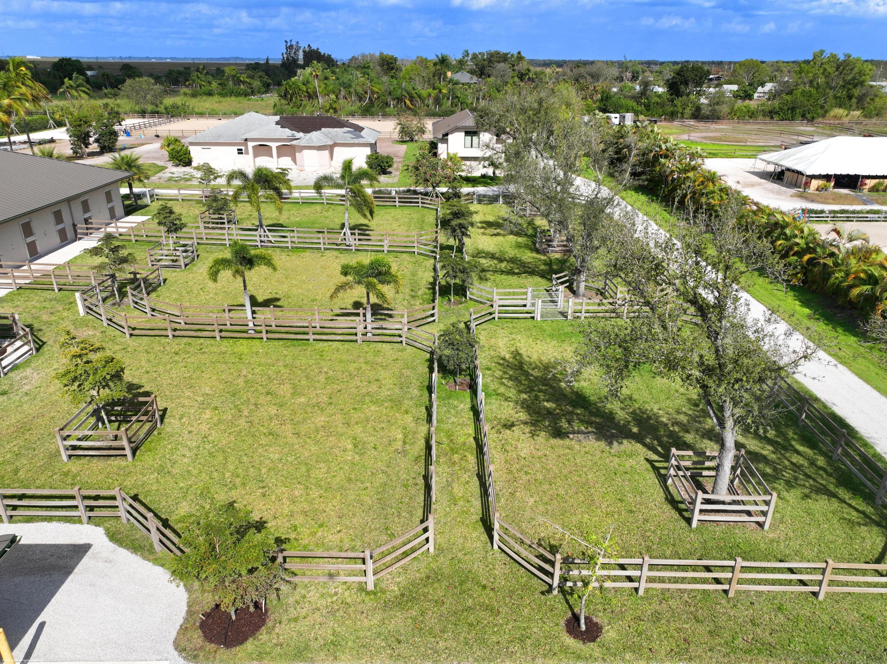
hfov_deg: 71.6
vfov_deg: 56.8
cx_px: 444
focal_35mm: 24
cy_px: 332
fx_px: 615
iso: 110
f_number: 2.8
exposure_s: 1/2000
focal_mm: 12.29
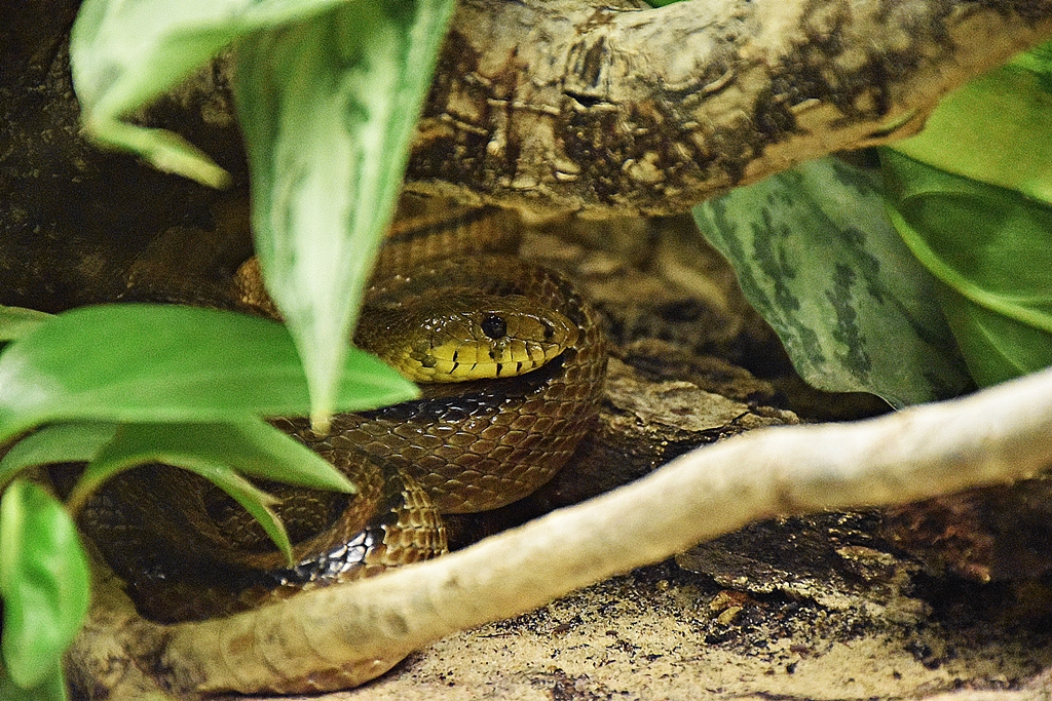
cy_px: 350
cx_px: 526
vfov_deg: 6.5
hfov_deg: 9.8
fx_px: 6137
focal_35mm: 210
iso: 12800
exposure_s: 1/200
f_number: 5.6
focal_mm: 140
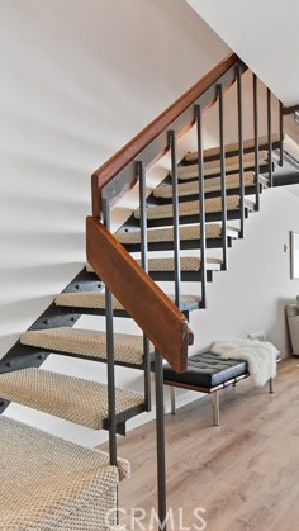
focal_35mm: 24
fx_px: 338
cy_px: 267
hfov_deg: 47.4
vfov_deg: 76.3
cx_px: 184
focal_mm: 10
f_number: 8
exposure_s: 1/30
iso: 1000
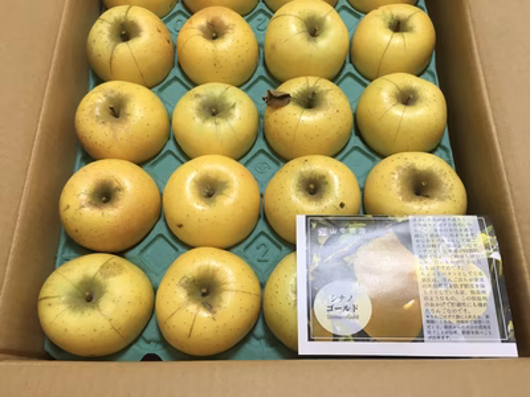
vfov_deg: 48.2
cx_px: 265
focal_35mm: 29
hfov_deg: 61.7
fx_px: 444
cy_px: 198
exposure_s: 1/30
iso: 50
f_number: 2.2
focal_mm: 4.15
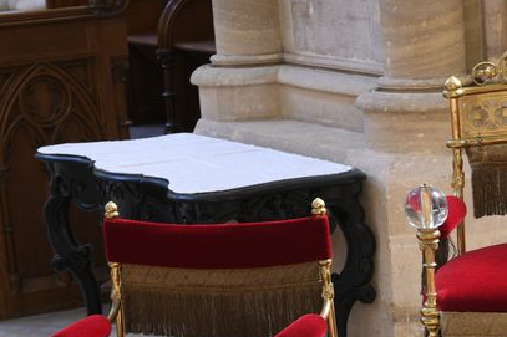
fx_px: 1816
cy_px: 379
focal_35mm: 129
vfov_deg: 10.5
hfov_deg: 15.4
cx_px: 590
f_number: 8
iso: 64
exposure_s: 2
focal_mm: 50
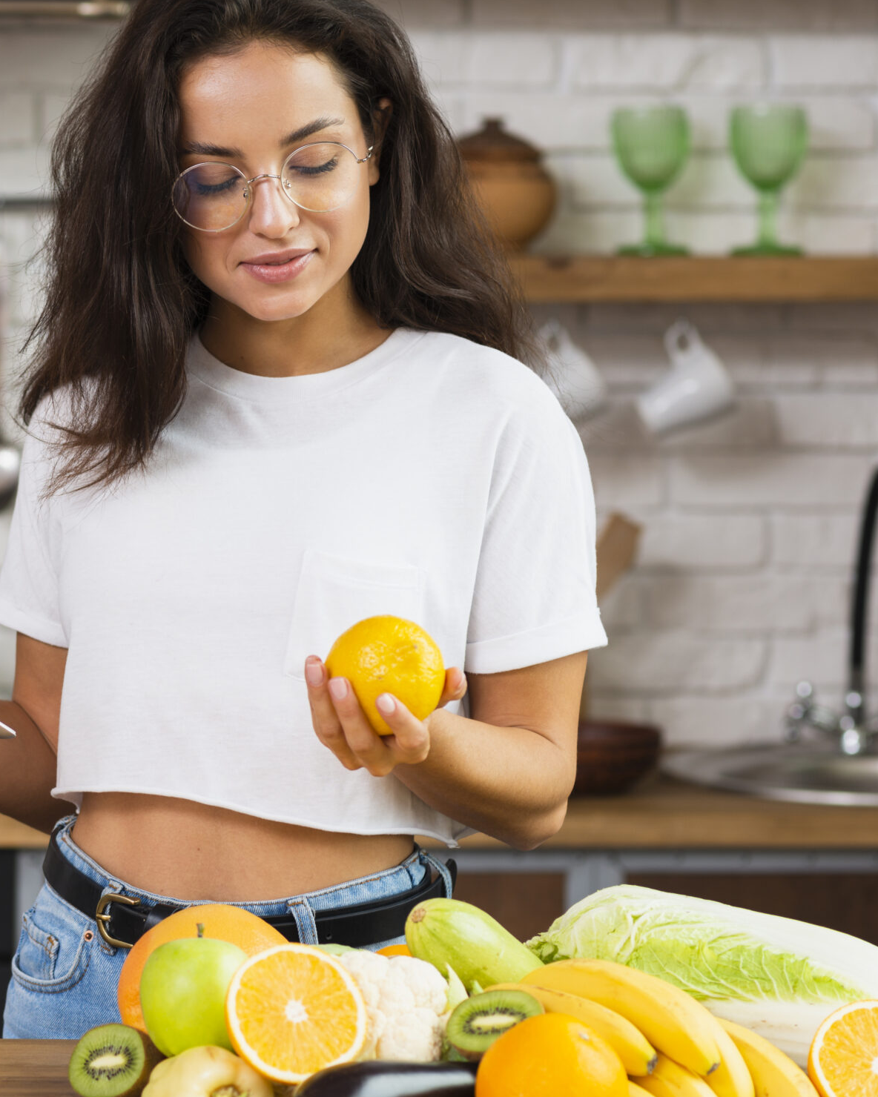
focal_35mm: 138
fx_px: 4482
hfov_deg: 11.1
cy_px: 566
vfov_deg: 14.0
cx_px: 108
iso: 160
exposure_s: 1/160
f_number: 4
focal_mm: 85
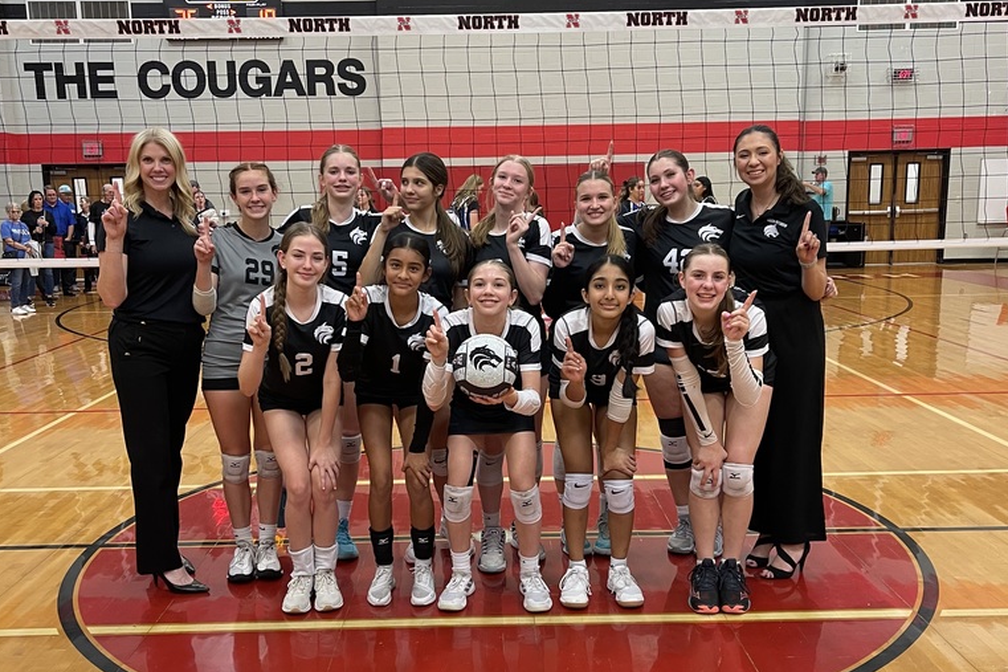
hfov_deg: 54.4
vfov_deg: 37.8
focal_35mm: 35
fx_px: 980
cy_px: 378
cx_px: 502
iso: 160
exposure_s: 1/60
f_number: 1.6
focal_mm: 5.1
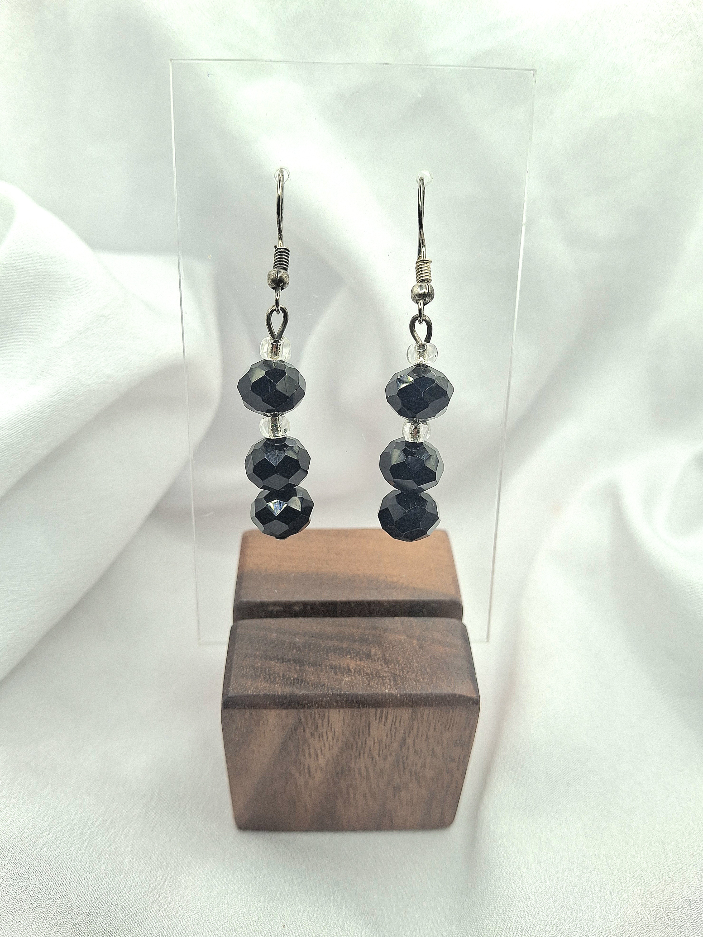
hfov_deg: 54.9
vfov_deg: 69.4
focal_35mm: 25
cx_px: 352
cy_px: 468
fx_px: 677
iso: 25
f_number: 1.8
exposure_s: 1/100
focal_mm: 4.69
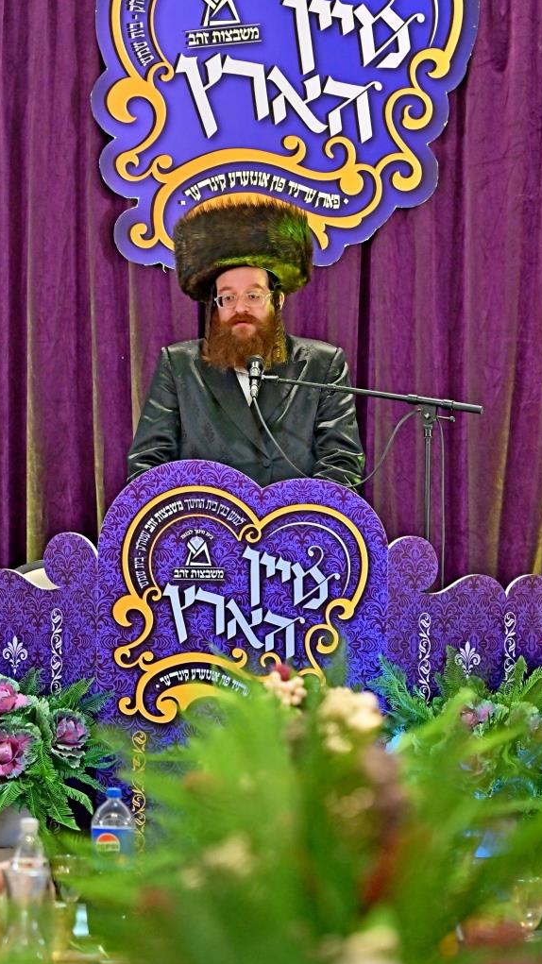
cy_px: 482
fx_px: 4831
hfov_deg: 6.4
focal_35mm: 189
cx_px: 241
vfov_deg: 11.4
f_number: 4
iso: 800
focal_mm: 120
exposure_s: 1/200
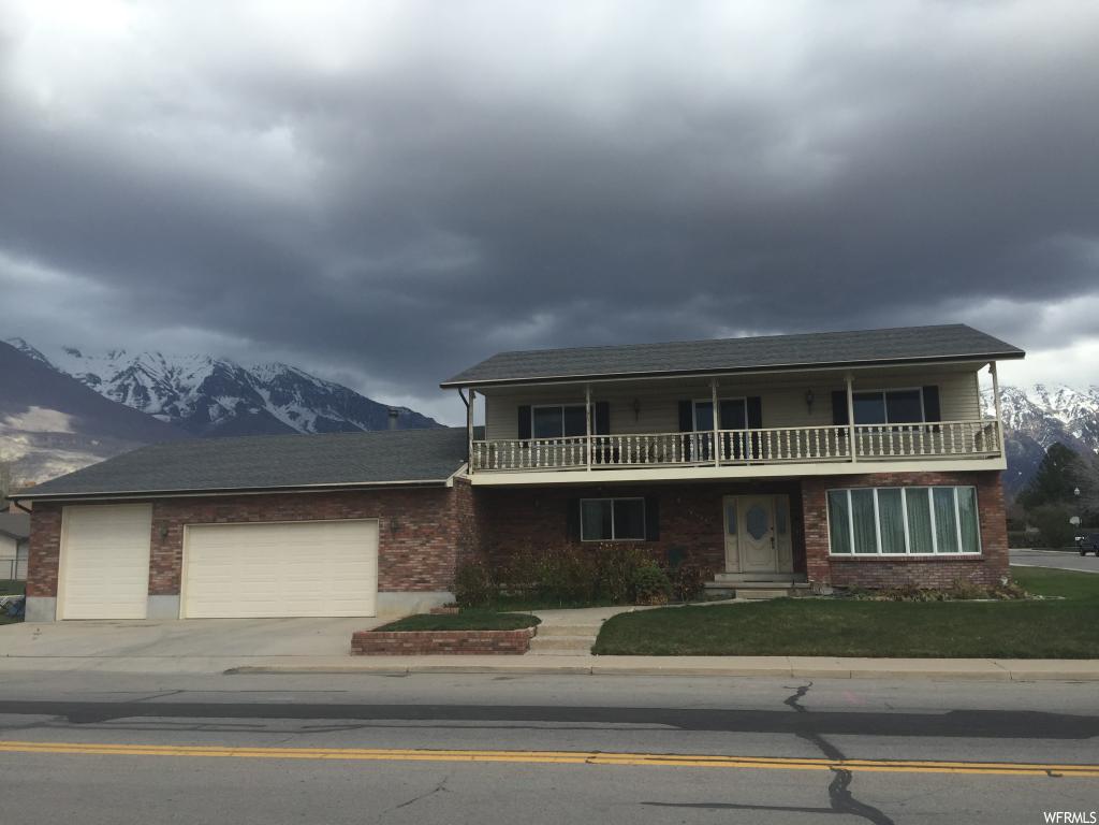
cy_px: 412
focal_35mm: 29
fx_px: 921
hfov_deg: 61.7
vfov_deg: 48.2
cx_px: 550
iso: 32
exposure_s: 1/1980
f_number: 2.2
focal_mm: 4.15
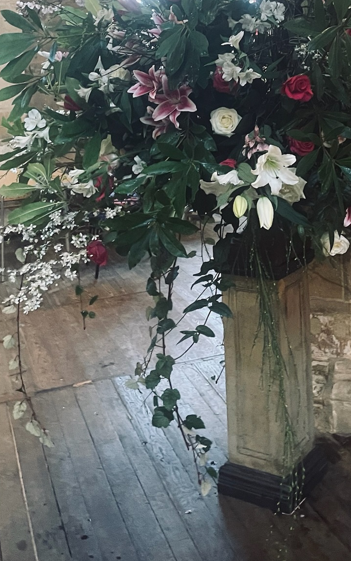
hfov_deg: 26.1
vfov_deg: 39.1
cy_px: 97
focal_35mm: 49
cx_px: 251
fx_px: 750
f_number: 1.6
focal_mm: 4.2
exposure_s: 1/33
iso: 500
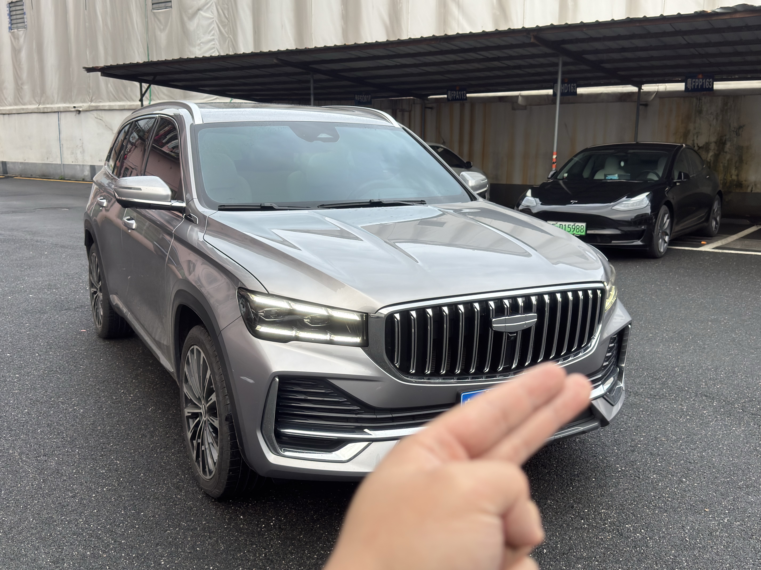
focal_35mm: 35
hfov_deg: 52.6
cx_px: 380
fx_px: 769
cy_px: 285
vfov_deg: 40.7
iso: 160
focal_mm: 6.76
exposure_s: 1/123
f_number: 1.78
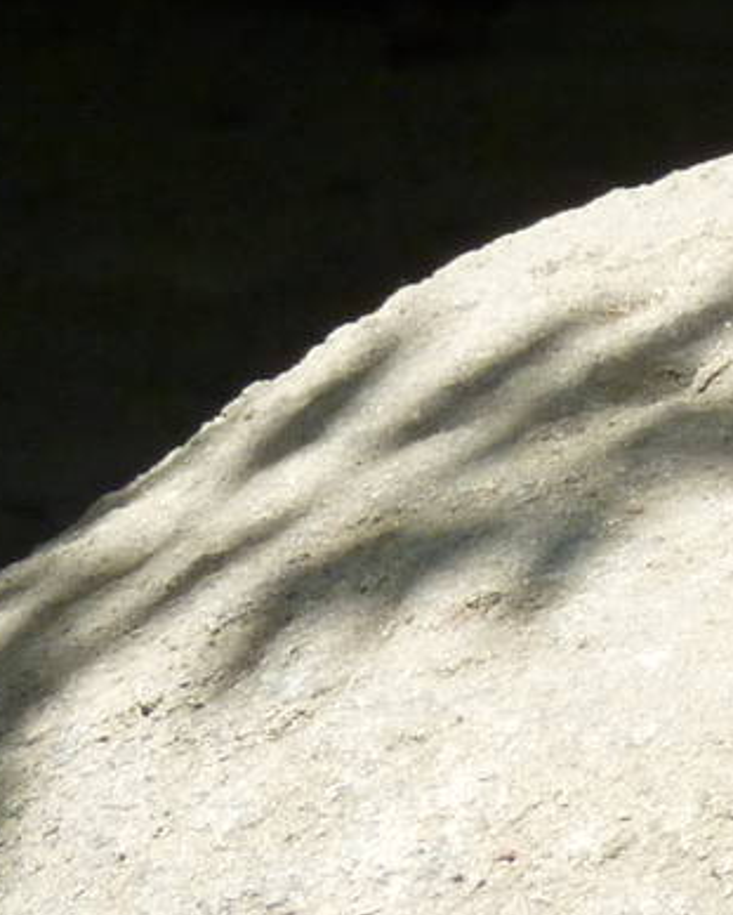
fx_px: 24512
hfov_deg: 1.7
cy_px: -217
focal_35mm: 905
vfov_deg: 2.1
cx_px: 1398
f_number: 4.6
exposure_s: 1/500
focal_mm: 37
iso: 200
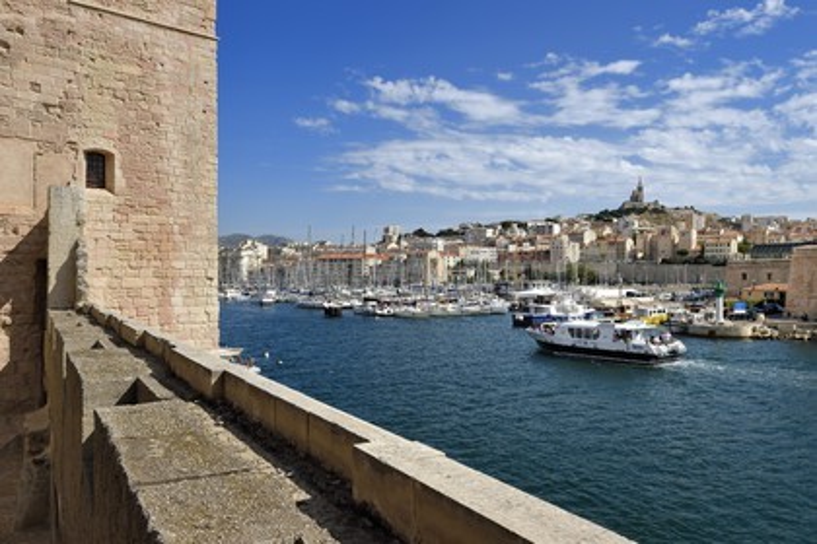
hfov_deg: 63.7
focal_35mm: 29
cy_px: 272
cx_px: 408
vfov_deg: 45.0
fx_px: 658
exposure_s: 1/250
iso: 200
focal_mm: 29
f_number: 14
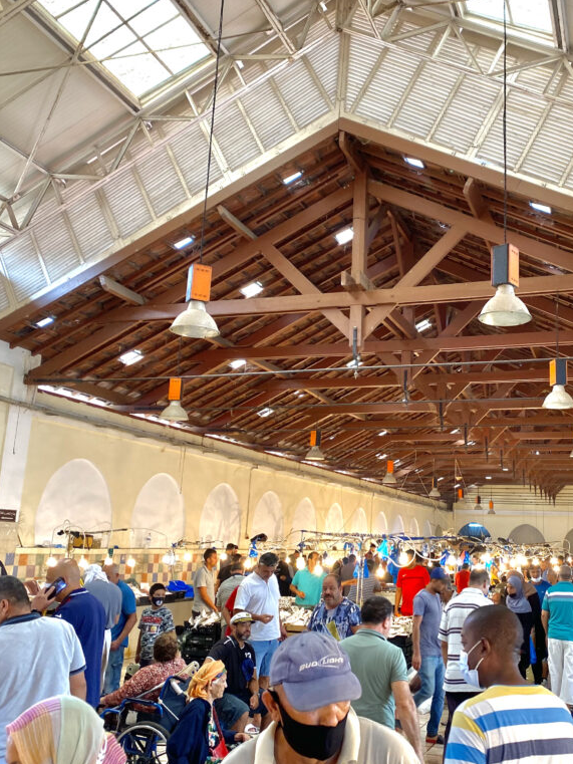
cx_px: 415
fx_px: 772
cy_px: 383
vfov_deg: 52.6
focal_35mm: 35
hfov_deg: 39.8
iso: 125
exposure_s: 1/100
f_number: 1.8
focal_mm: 4.25
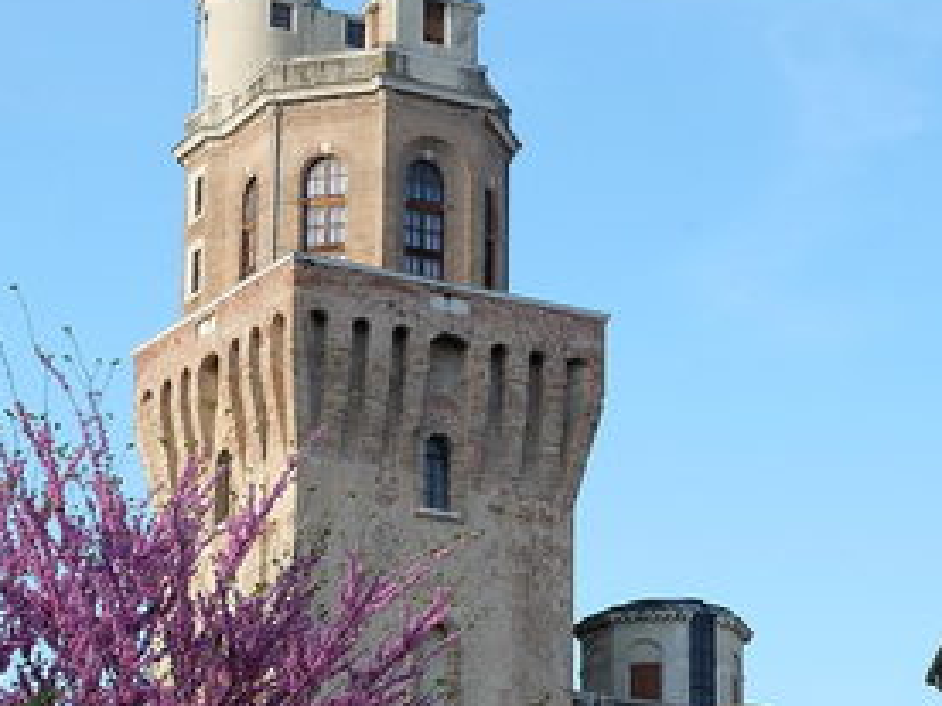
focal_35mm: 117
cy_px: 576
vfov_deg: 12.6
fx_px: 3184
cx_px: 389
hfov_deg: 16.8
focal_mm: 37.4
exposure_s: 1/240
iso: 200
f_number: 5.6
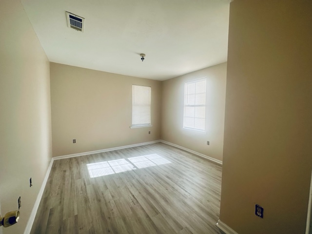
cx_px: 156
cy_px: 117
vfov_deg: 85.7
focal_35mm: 14
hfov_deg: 102.1
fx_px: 126
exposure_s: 1/207
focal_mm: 2.22
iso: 40
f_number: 2.2
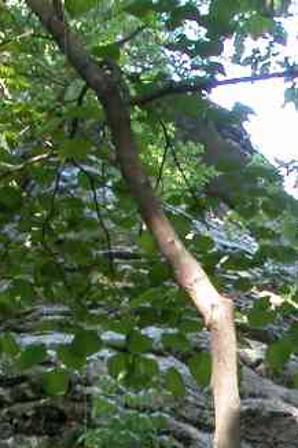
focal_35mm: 143
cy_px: 528
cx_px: 394
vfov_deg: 14.0
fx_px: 1777
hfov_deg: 9.4
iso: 187
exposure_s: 1/4.6
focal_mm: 8.9
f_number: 8
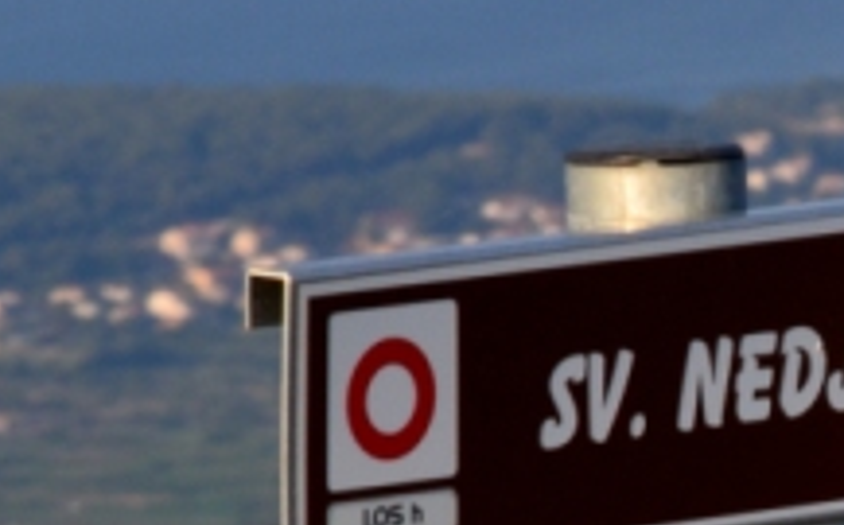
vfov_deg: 1.7
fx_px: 17422
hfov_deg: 2.8
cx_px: 871
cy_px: 523
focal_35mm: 758
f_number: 16
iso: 250
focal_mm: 105
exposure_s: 1/50
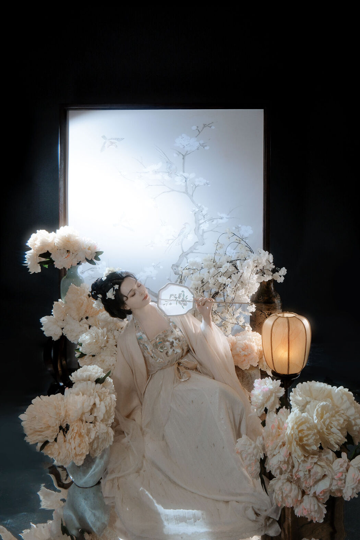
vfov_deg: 47.4
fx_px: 615
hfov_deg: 32.6
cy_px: 270
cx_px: 180
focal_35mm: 41
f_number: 2.8
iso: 640
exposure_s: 1/200
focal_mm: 27.4
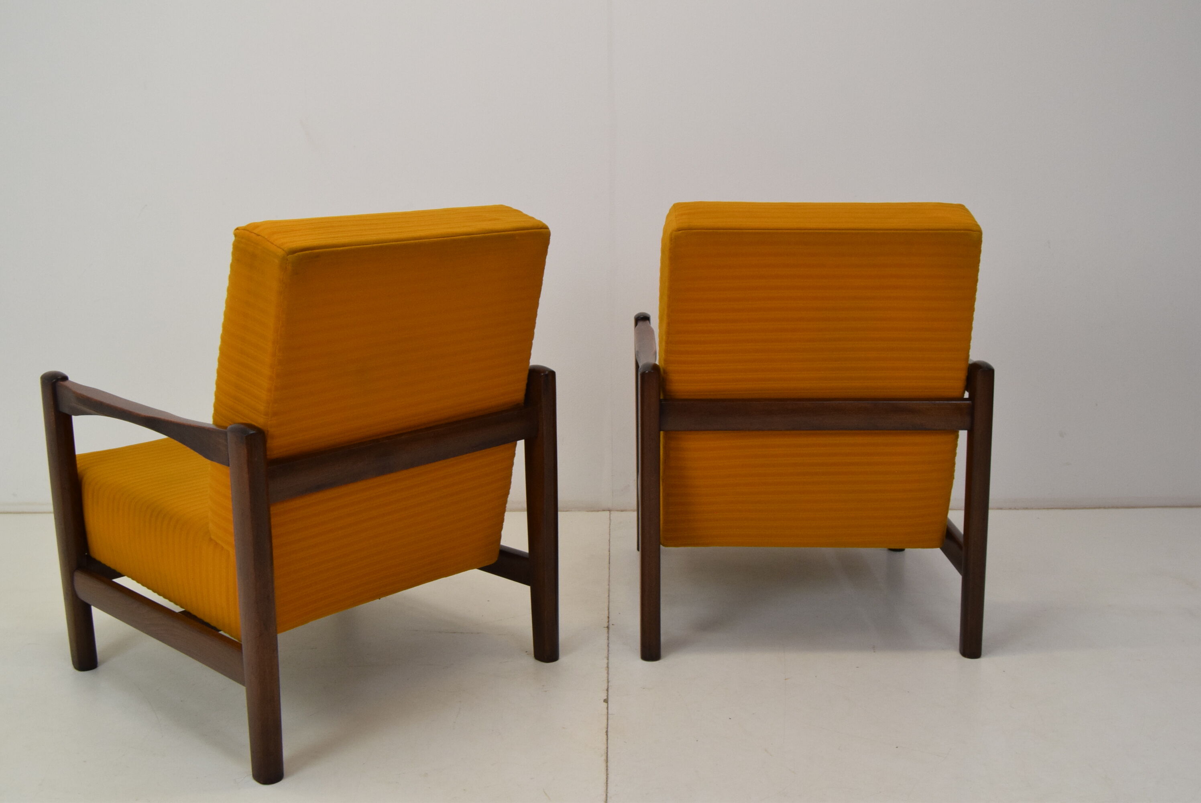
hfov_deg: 49.5
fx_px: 1302
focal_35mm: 39
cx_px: 600
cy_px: 402
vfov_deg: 34.3
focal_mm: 26
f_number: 10
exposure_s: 1/100
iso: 1600
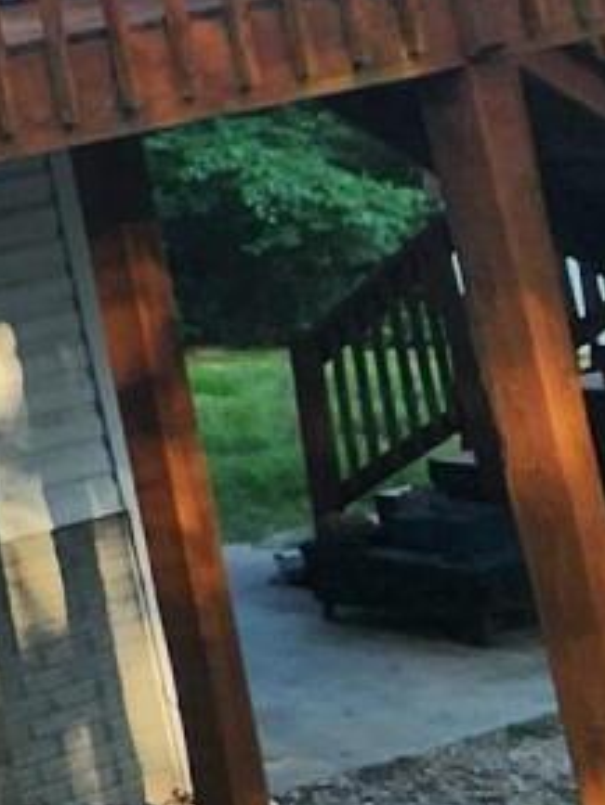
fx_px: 2096
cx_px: -1361
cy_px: -56
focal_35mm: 90
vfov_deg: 20.8
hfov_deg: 10.2
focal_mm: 2.2
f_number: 2.2
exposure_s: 1/433
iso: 50
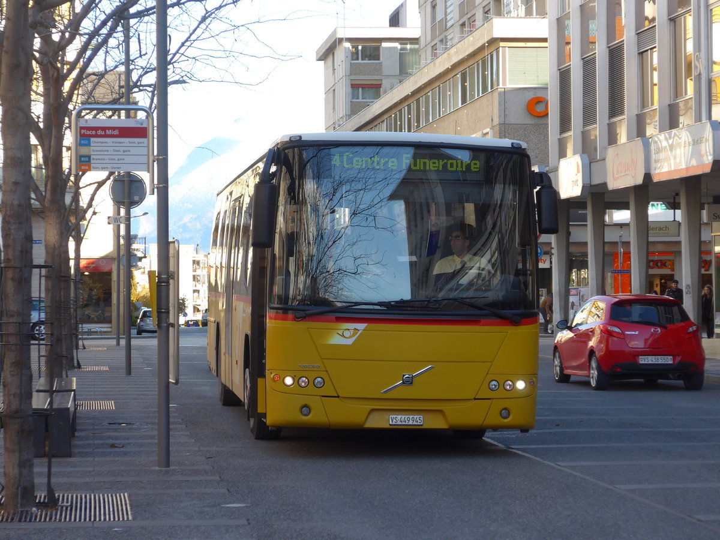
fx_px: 2142
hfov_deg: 19.1
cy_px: 270
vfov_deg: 14.4
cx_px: 360
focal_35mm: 103
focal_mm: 20.4
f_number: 4.8
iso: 80
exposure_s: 1/125
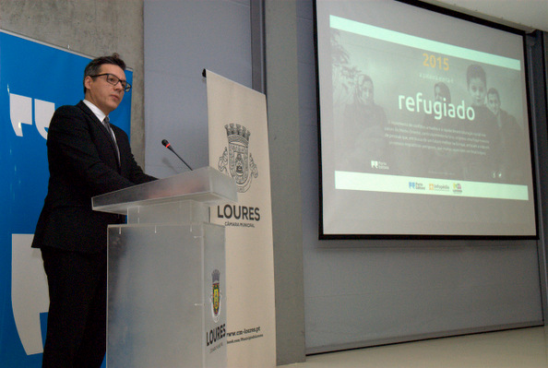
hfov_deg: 46.3
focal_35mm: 42
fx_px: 641
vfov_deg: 32.1
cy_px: 184
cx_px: 274
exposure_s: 1/60
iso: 400
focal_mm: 28
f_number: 5.6
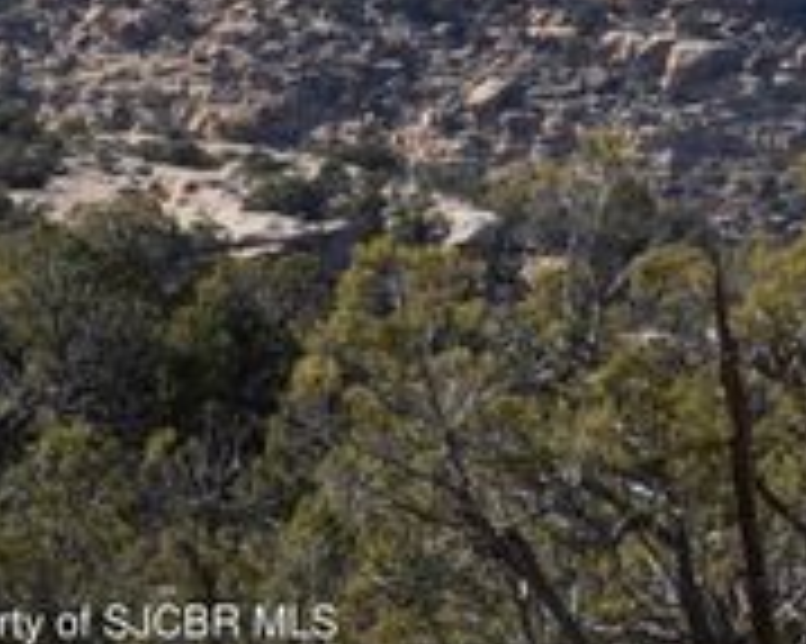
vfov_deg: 3.7
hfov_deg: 4.7
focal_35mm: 412
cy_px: -61
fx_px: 9830
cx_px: 869
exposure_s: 1/200
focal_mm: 105
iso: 100
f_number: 11
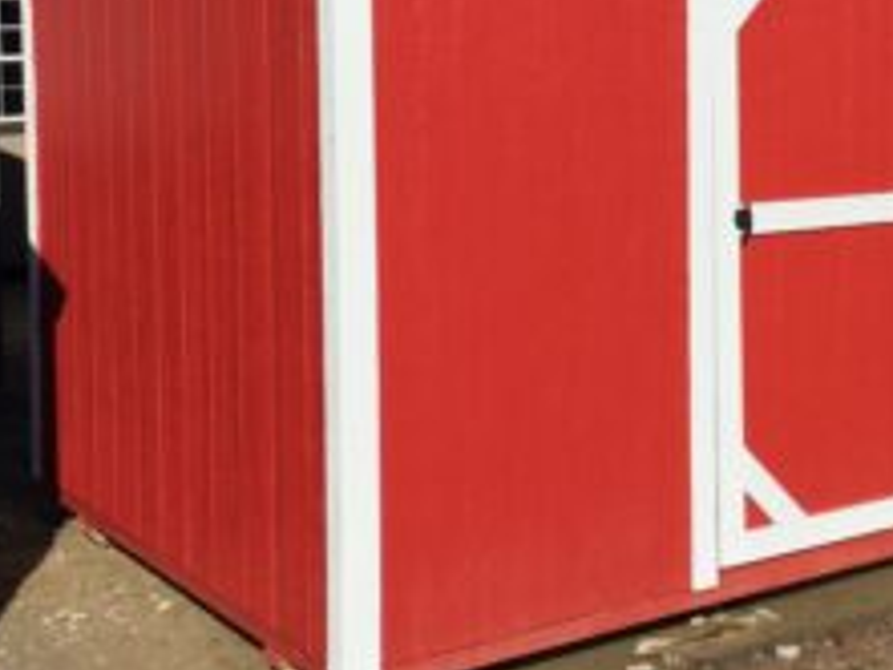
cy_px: 109
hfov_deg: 31.6
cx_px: 503
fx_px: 1574
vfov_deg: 23.6
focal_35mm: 61
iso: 25
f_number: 2.4
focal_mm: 3.3
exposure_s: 1/3401
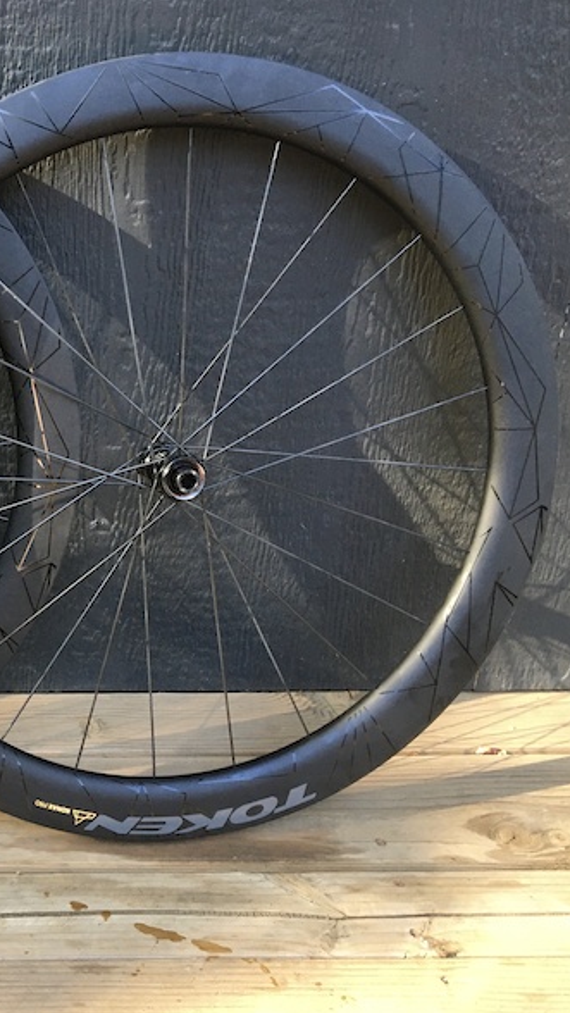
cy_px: 506
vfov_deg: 47.3
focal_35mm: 43
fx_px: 1155
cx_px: -76
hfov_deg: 25.5
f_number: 2.2
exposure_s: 1/30
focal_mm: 4.15
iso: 40
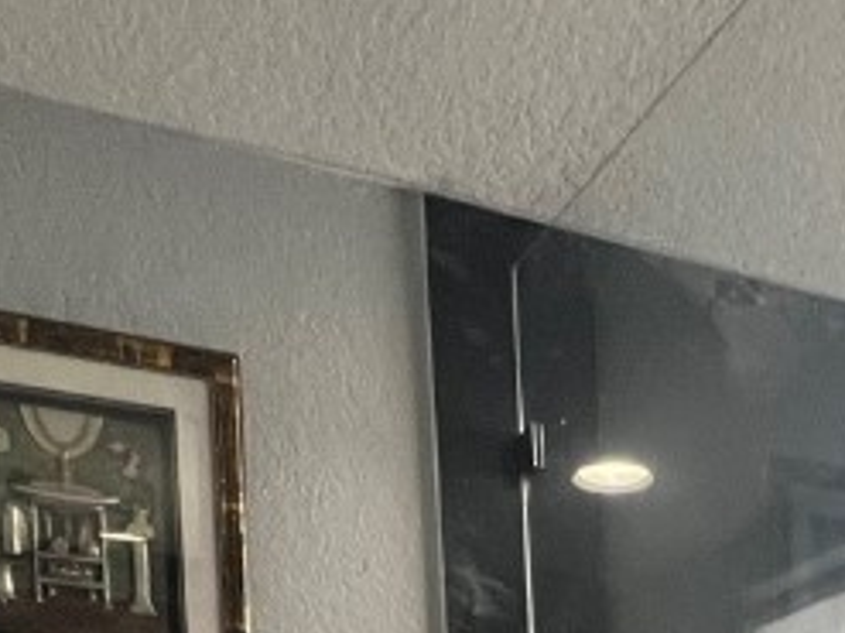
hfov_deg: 33.5
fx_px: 1318
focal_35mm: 54
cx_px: 777
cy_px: 1054
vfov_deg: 20.9
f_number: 1.8
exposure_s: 1/60
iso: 250
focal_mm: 1.57
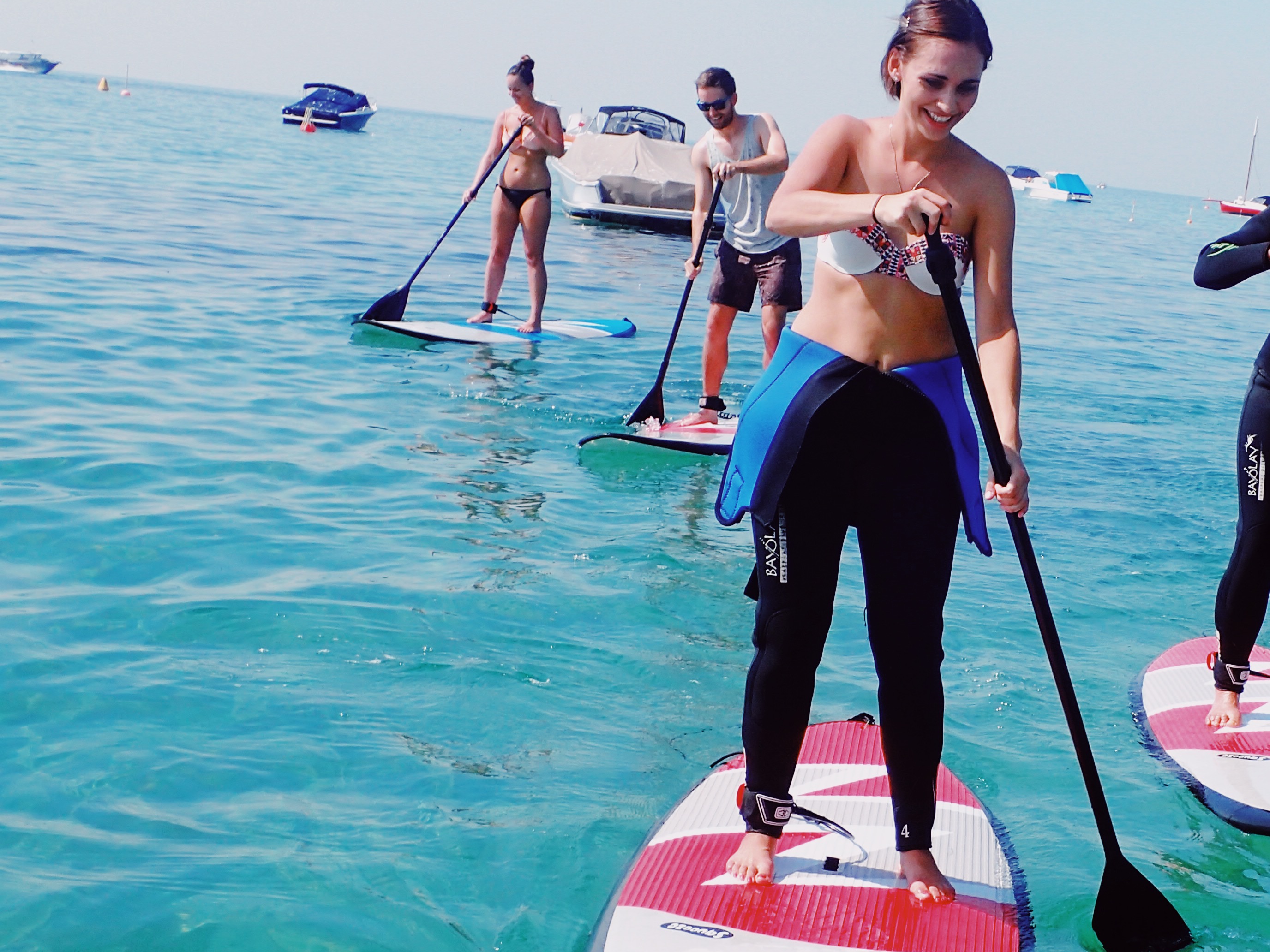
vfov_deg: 20.4
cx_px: 1041
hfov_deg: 26.5
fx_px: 2642
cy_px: 556
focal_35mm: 72
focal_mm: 7.86
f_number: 4
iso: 100
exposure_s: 1/800
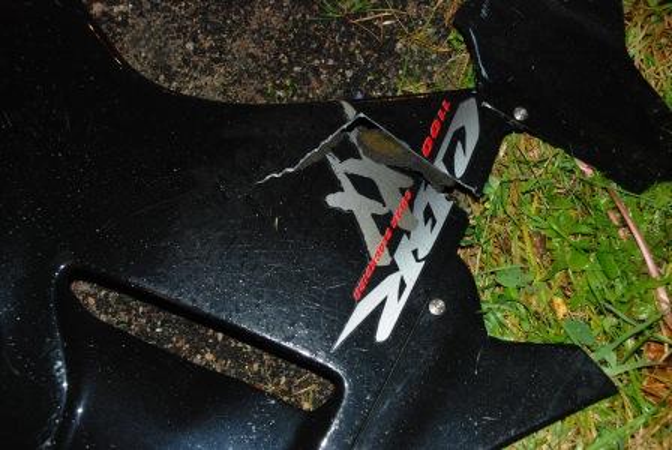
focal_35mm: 46
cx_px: 336
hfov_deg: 42.3
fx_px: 869
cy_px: 225
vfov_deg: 29.0
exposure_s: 1/60
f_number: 4.2
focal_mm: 31
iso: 200
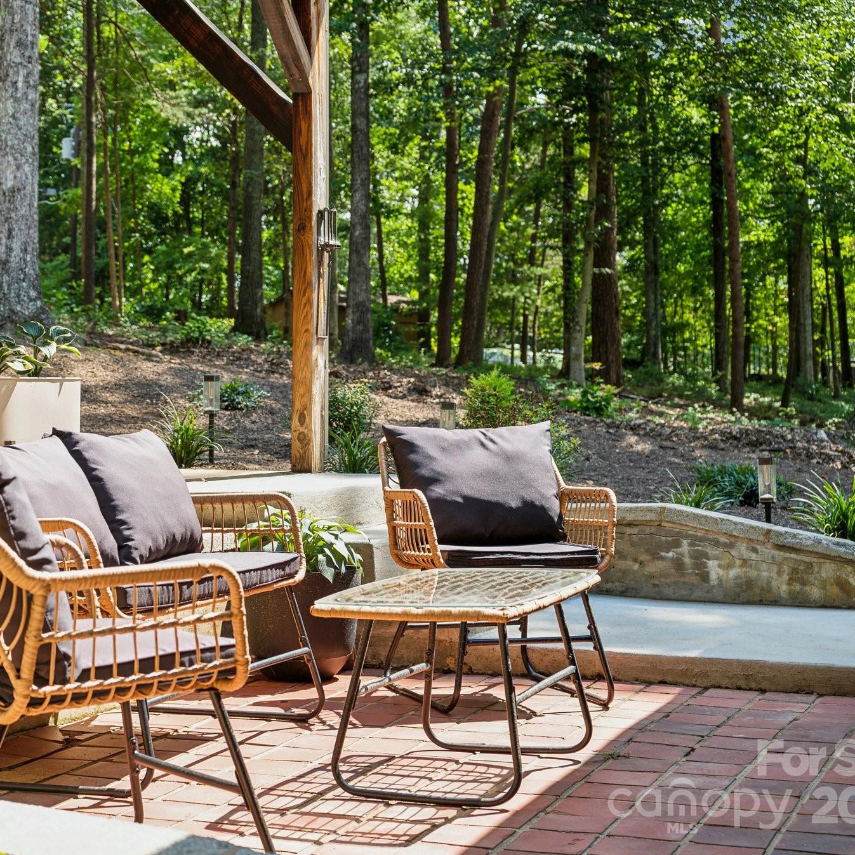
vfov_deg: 27.7
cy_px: 425
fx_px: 1733
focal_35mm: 62
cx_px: 317
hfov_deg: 27.6
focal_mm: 48
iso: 100
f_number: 5.6
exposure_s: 1/160
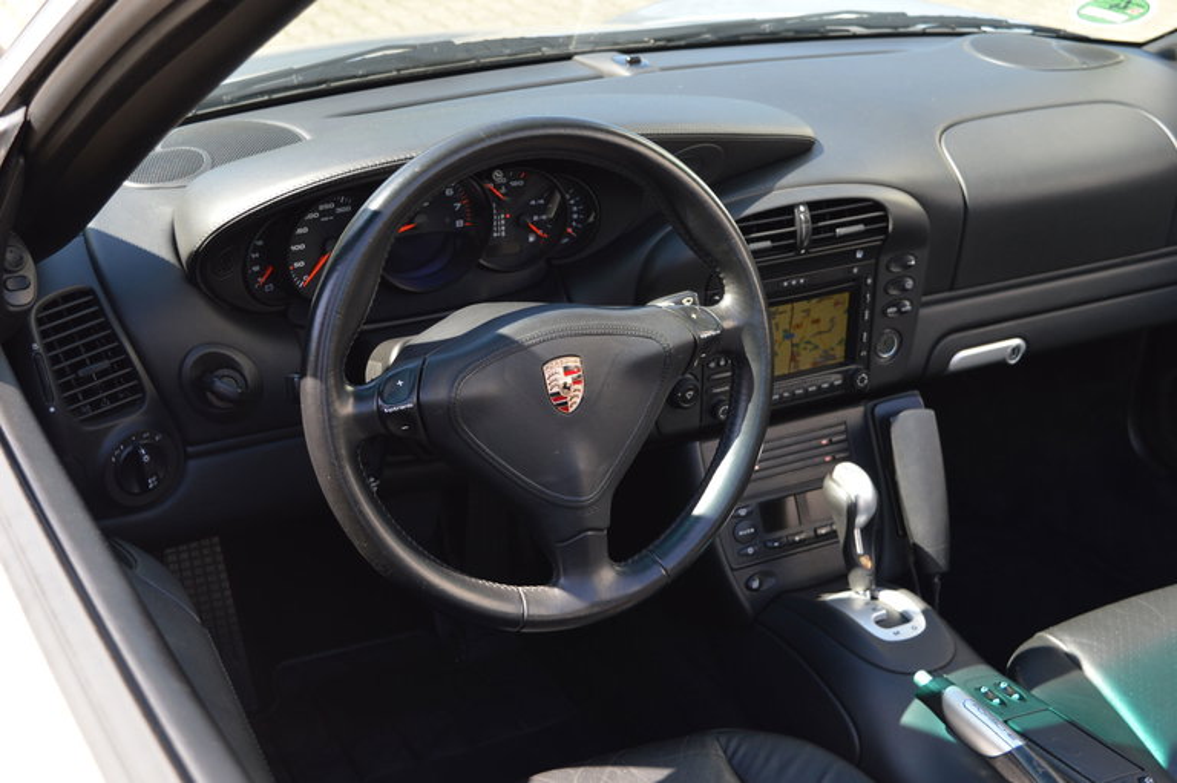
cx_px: 588
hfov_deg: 41.1
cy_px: 392
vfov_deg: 28.0
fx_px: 1568
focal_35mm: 48
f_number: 5.6
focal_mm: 32
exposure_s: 1/125
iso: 200
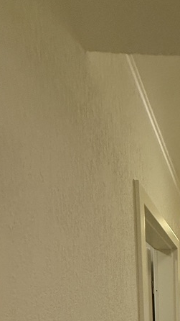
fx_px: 297
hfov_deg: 27.3
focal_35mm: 35
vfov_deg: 42.3
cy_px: 366
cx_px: 243
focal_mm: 2.22
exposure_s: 1/50
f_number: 2.2
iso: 400
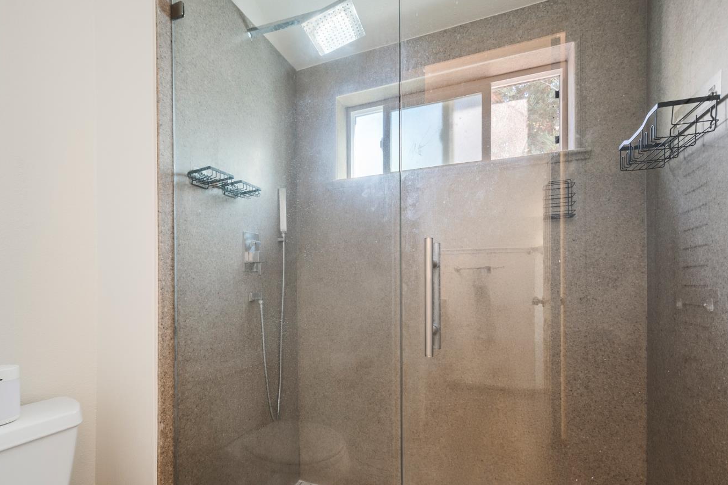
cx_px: 356
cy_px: 272
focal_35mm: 17
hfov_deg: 93.3
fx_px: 344
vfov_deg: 70.1
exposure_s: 1
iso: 250
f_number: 8
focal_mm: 10
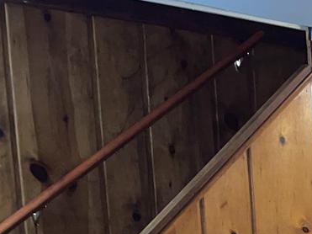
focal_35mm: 101
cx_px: 599
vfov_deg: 13.7
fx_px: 910
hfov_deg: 15.9
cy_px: 360
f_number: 1.6
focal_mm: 4.2
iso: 80
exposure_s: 1/4
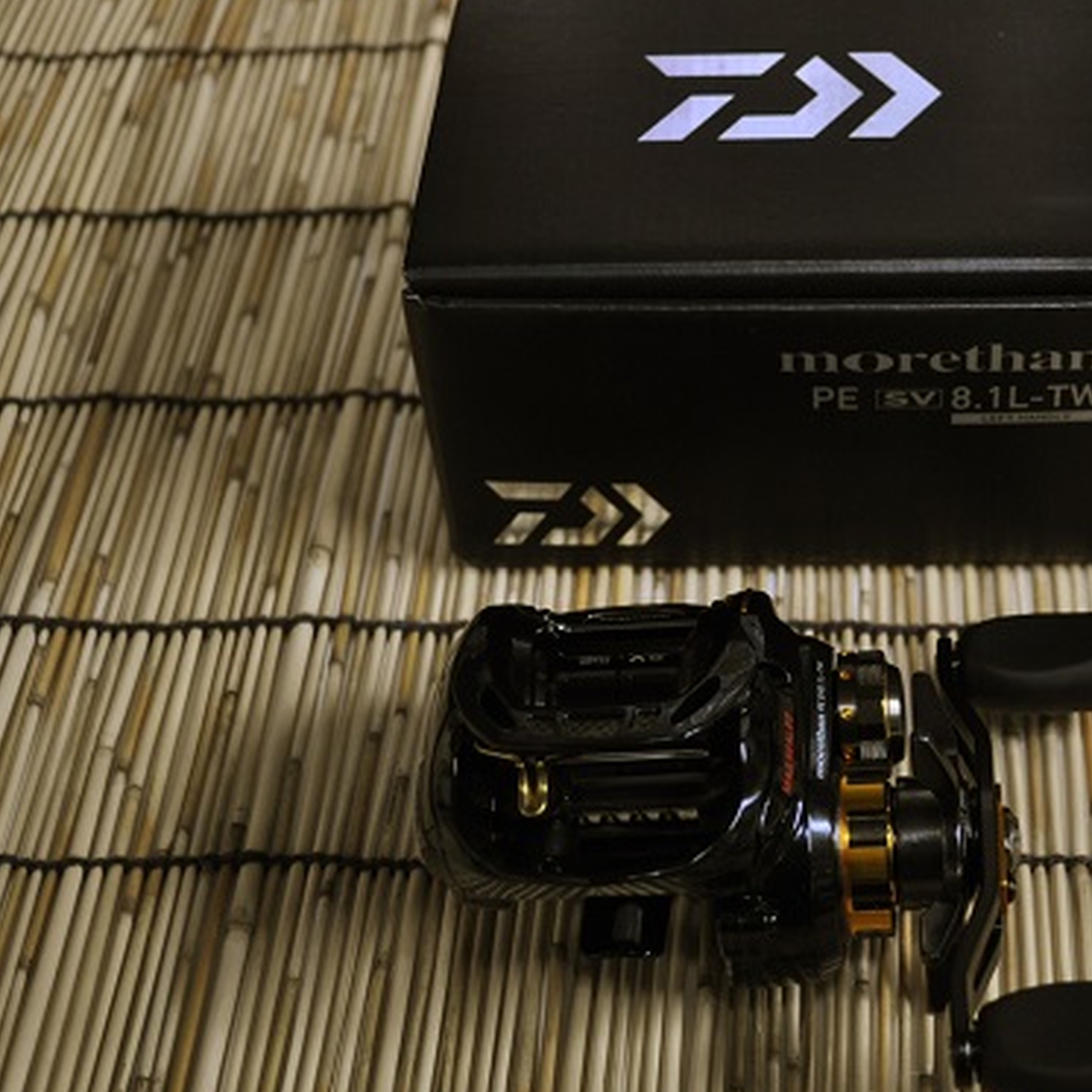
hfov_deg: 25.8
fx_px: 2356
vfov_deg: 26.1
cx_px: 829
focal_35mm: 66
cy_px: 539
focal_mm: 30
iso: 800
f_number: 4.5
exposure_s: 1/50
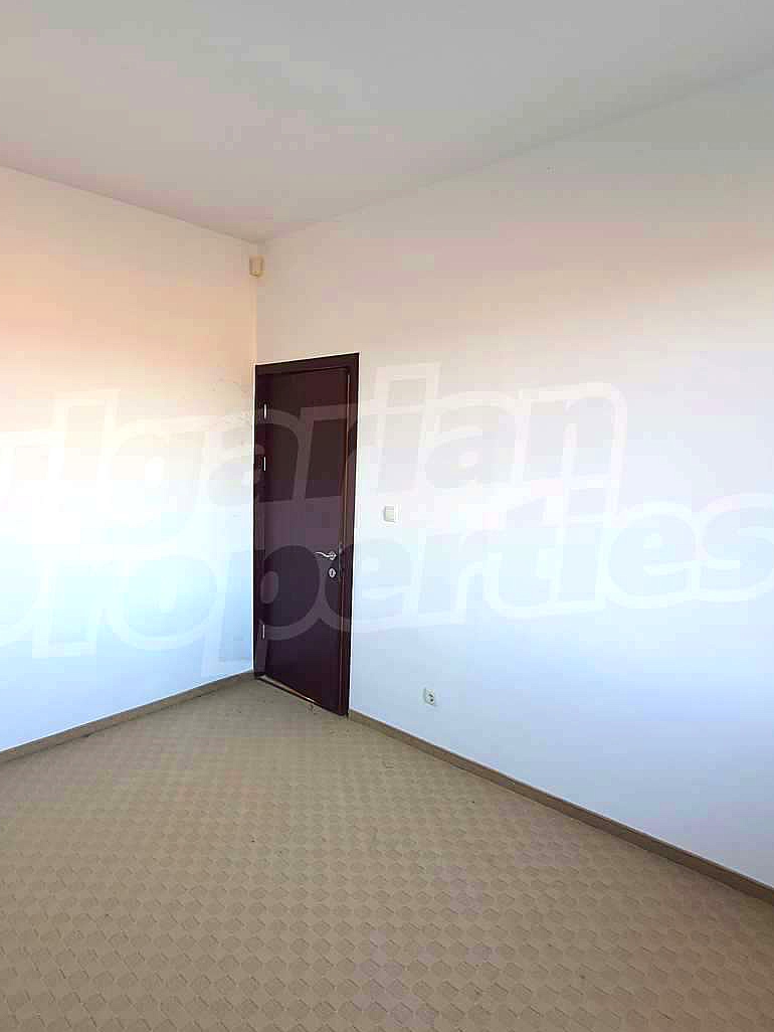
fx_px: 566
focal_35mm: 19
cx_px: 287
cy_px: 531
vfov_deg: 84.6
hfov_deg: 67.6
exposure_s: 1/50
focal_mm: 1.8
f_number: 2.2
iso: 50
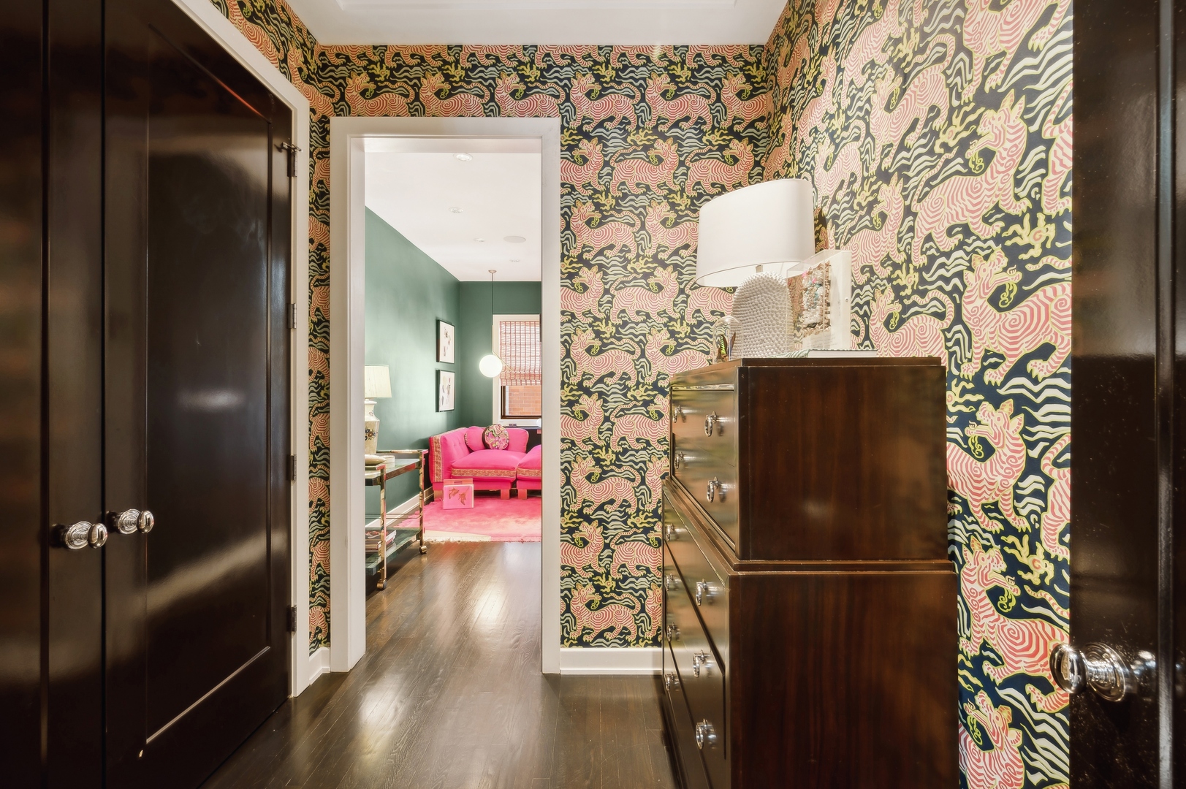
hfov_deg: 104.3
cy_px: 394
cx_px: 593
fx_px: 461
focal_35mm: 14
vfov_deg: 81.1
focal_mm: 14
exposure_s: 1.6
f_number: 10
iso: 100
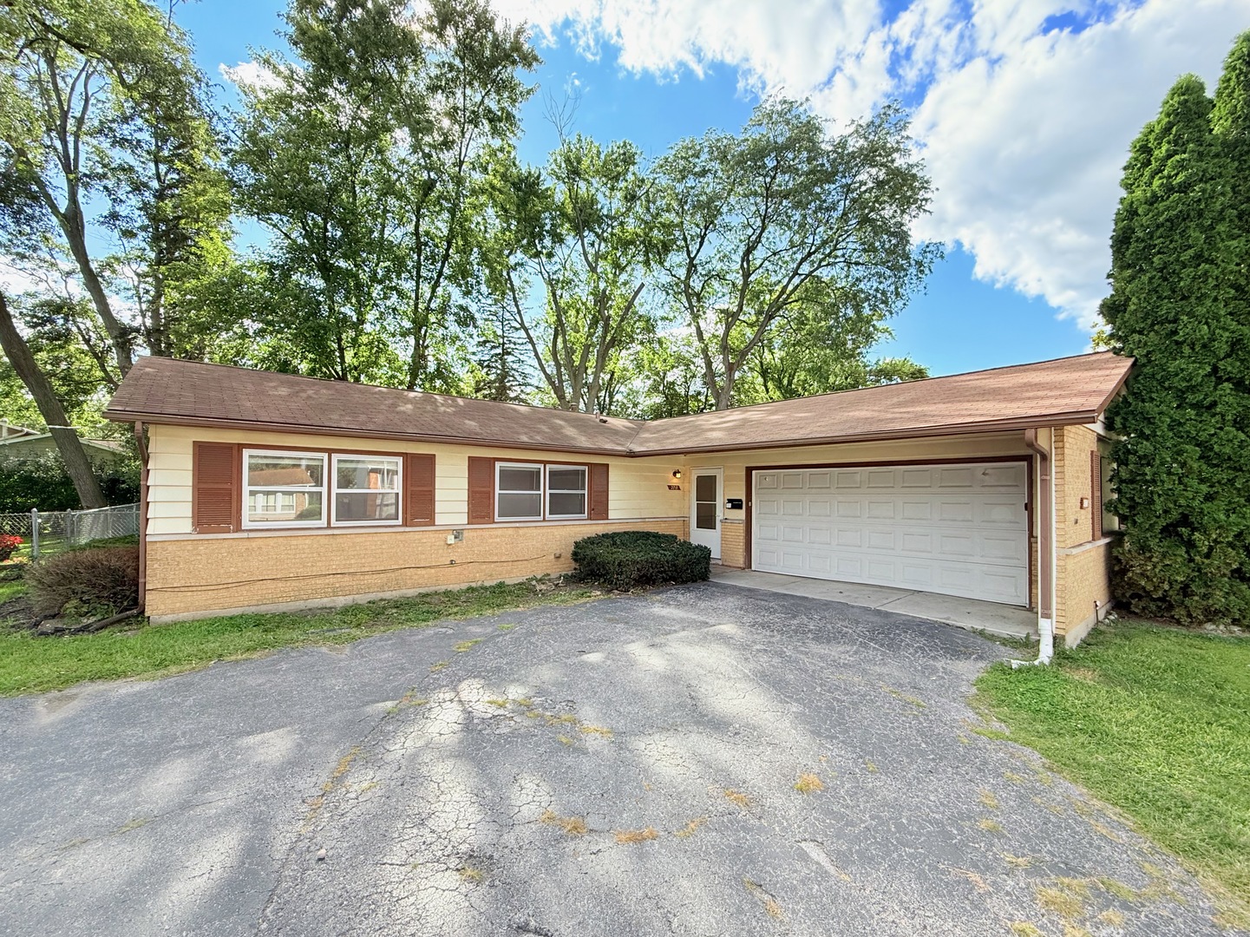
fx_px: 505
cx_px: 625
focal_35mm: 14
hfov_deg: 102.1
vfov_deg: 85.6
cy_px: 468
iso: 64
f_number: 2.2
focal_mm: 2.22
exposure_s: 1/709
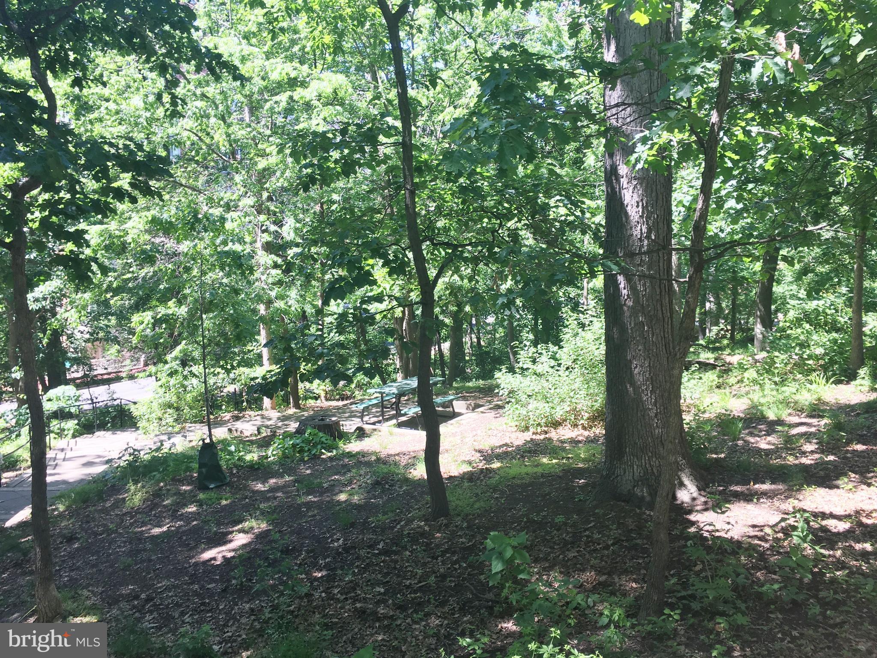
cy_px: 329
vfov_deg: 48.2
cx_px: 438
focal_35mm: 29
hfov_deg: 61.7
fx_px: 735
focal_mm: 4.15
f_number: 2.2
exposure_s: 1/120
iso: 25
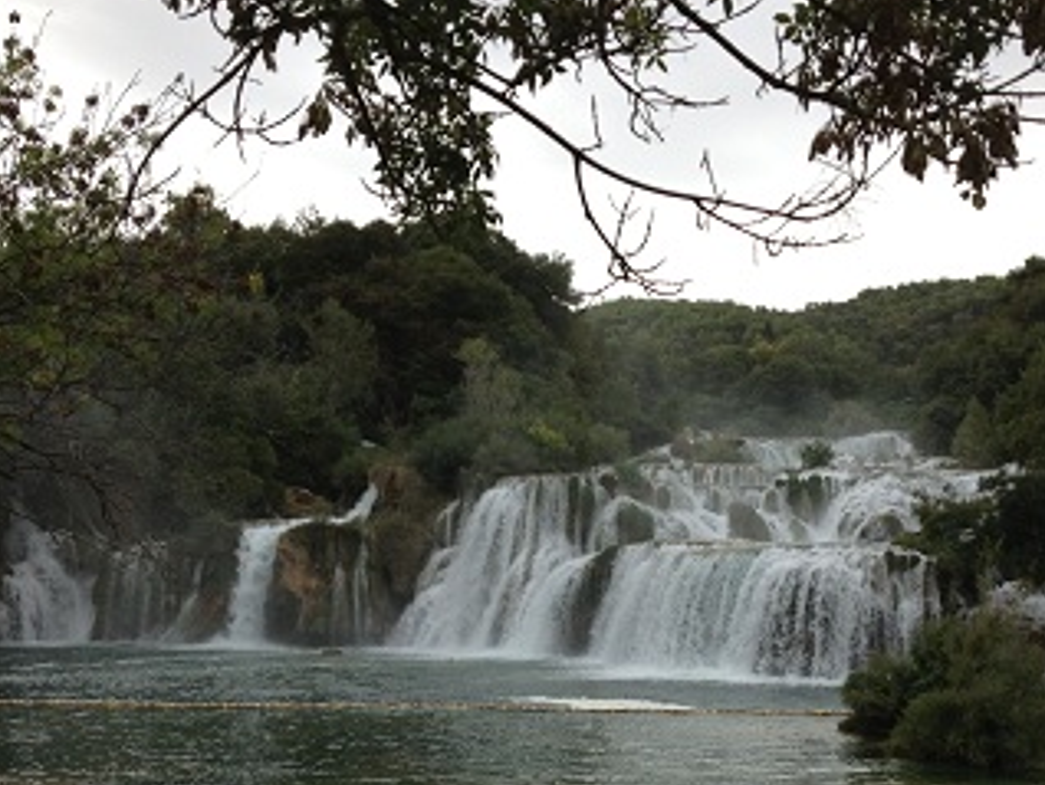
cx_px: 638
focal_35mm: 55
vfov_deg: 26.3
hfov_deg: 34.8
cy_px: 563
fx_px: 1662
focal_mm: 4.28
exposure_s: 1/176
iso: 50
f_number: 2.4
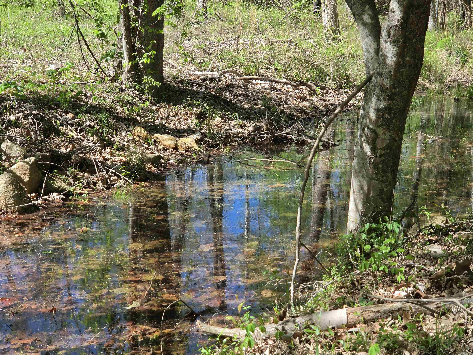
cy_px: 178
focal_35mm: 69
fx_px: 943
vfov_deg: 21.3
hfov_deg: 28.2
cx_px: 236
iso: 25
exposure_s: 1/296
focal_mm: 7
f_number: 2.4
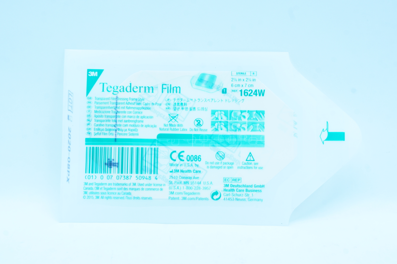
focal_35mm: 76
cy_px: 132
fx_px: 843
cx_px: 198
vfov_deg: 17.8
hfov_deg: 26.5
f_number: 11
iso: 400
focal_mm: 51
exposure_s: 1/15
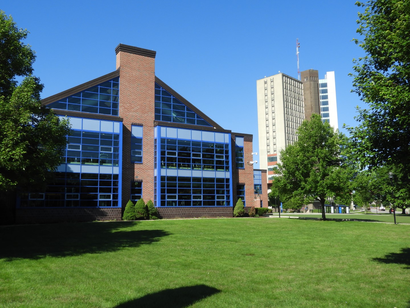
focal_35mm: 33
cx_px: 205
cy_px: 154
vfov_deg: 42.9
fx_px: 391
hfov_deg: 55.4
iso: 100
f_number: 3.6
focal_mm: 5.9
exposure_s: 1/800
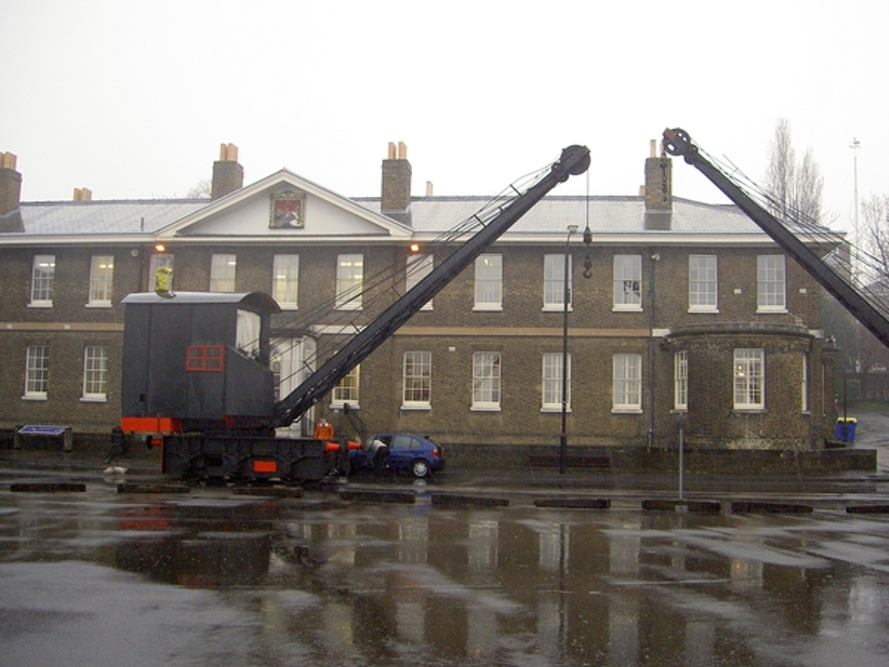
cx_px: 444
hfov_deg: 47.9
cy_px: 334
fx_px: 1002
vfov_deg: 36.8
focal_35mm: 39
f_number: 2.8
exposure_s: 1/125
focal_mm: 8
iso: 200
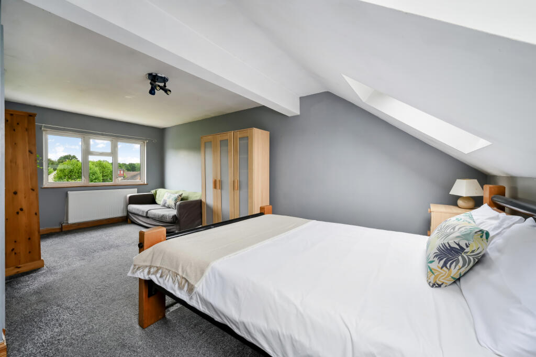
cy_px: 178
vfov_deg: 81.1
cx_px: 268
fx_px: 208
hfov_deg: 104.3
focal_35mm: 14
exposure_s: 1/1.25
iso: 200
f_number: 16
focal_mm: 14
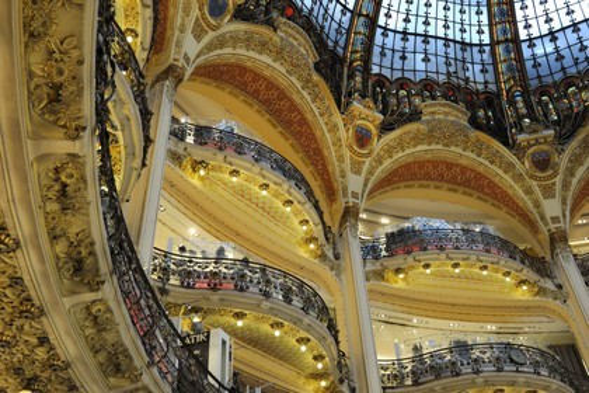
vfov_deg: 35.1
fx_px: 622
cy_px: 196
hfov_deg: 50.7
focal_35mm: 38
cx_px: 294
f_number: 5.6
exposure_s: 1/80
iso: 800
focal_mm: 38
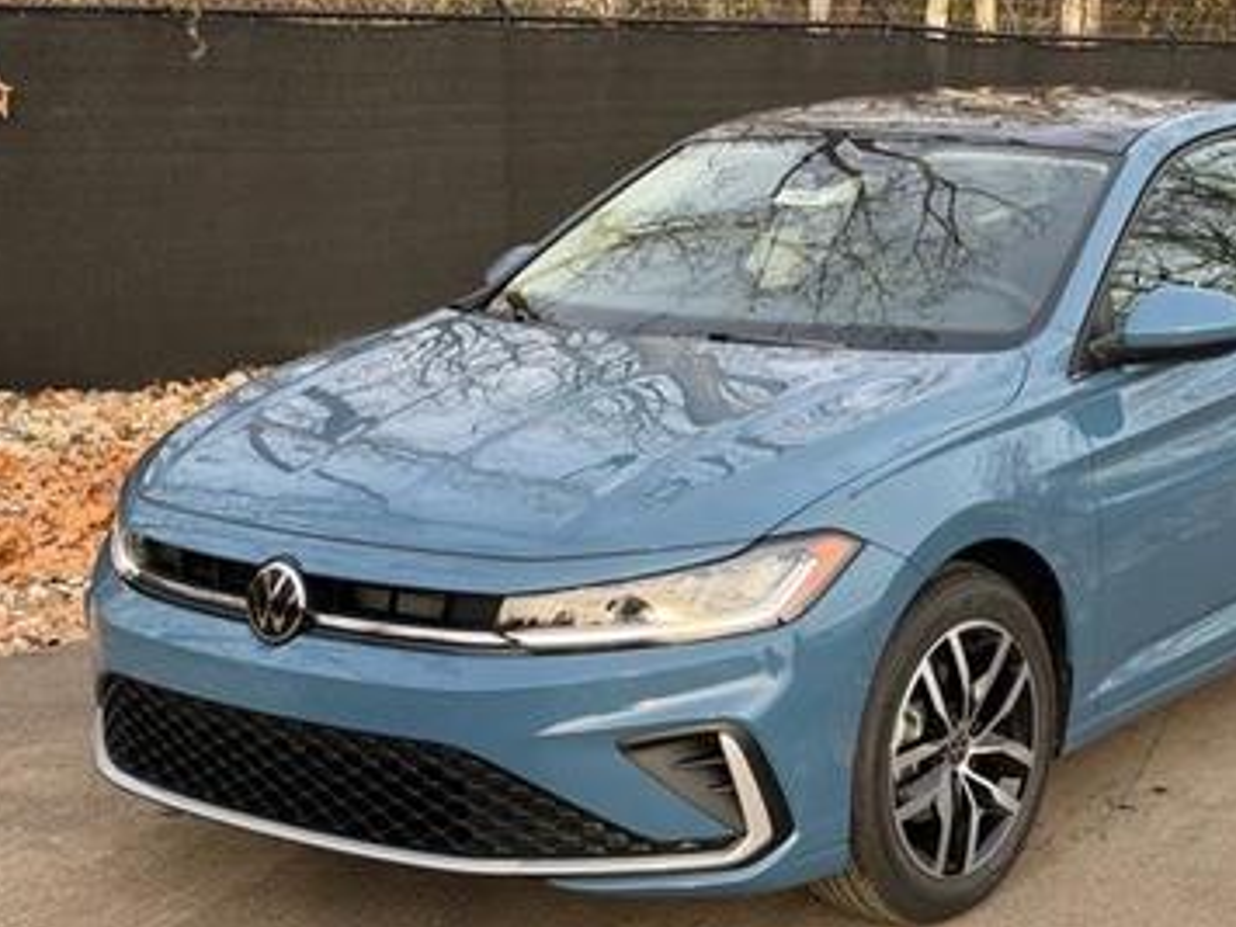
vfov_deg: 21.6
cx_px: 792
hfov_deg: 28.4
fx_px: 2428
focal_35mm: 68
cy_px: 535
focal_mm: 6.76
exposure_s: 1/475
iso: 80
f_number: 1.78
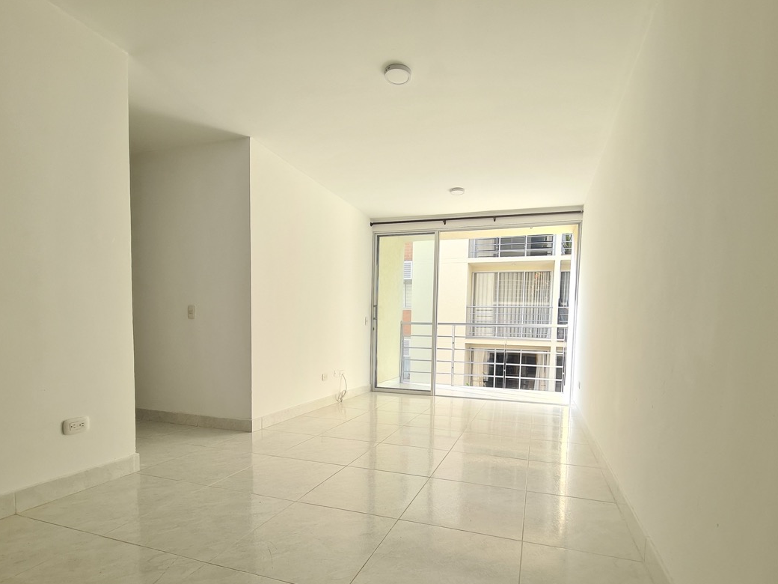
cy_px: 356
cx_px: 415
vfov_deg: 77.1
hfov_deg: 94.4
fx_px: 360
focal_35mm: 16
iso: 50
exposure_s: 1/139
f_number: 2.2
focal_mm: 2.2
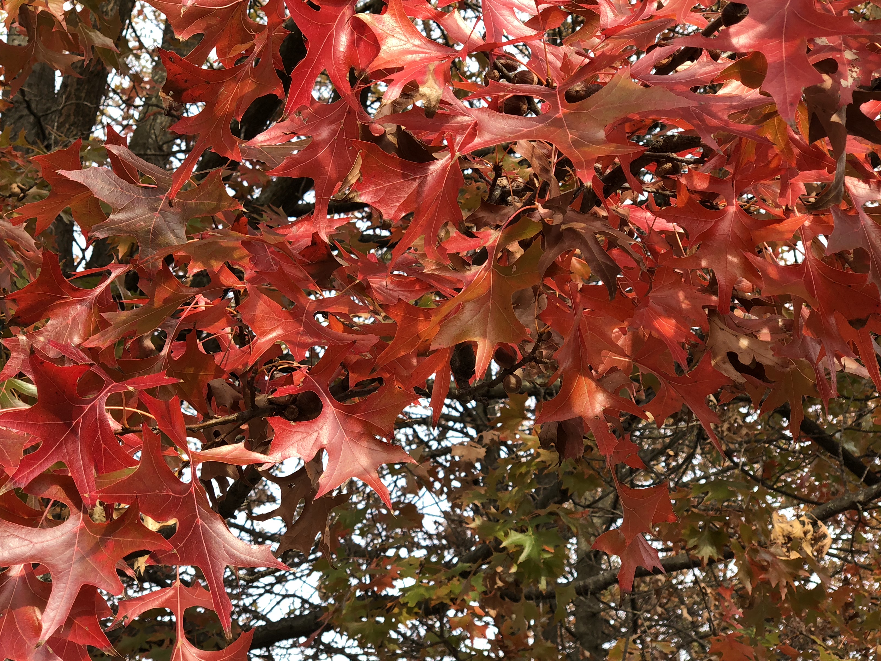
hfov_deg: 29.7
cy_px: 320
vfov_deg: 22.6
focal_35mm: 65
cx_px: 347
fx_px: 1654
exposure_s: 1/120
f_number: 2.4
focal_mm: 6
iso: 20
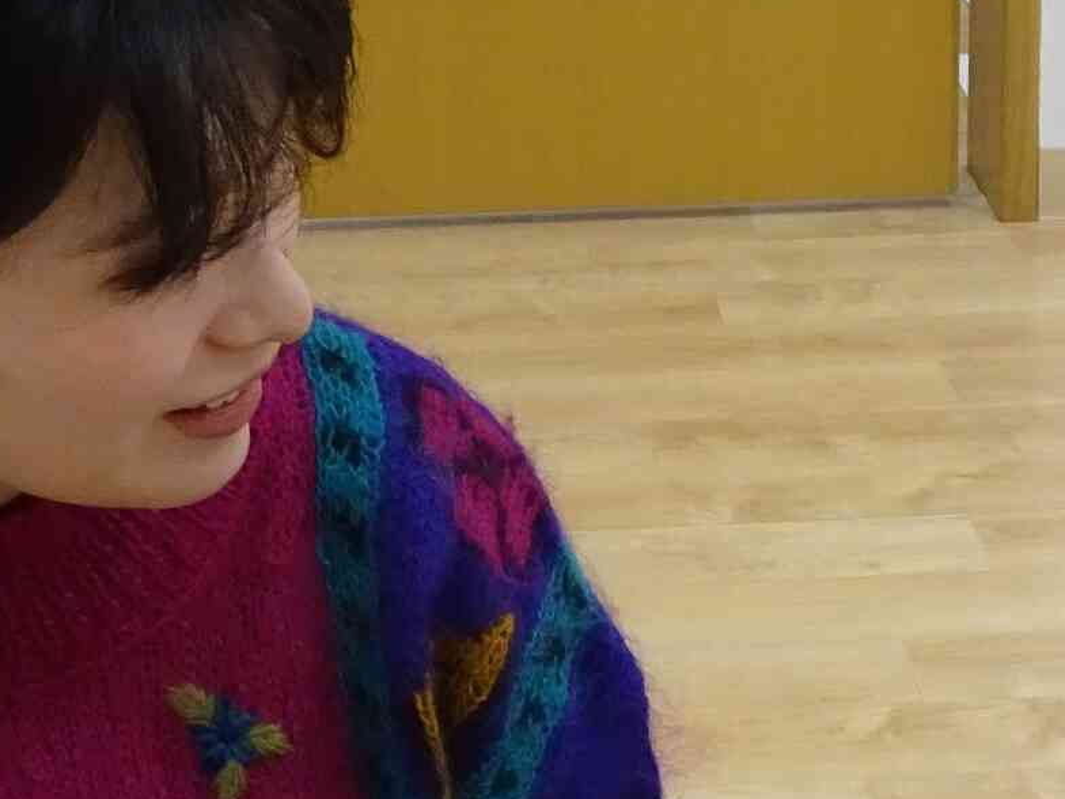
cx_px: 826
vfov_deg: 11.5
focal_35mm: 128
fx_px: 3938
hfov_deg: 15.3
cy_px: 779
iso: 400
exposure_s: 1/100
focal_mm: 7
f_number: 4
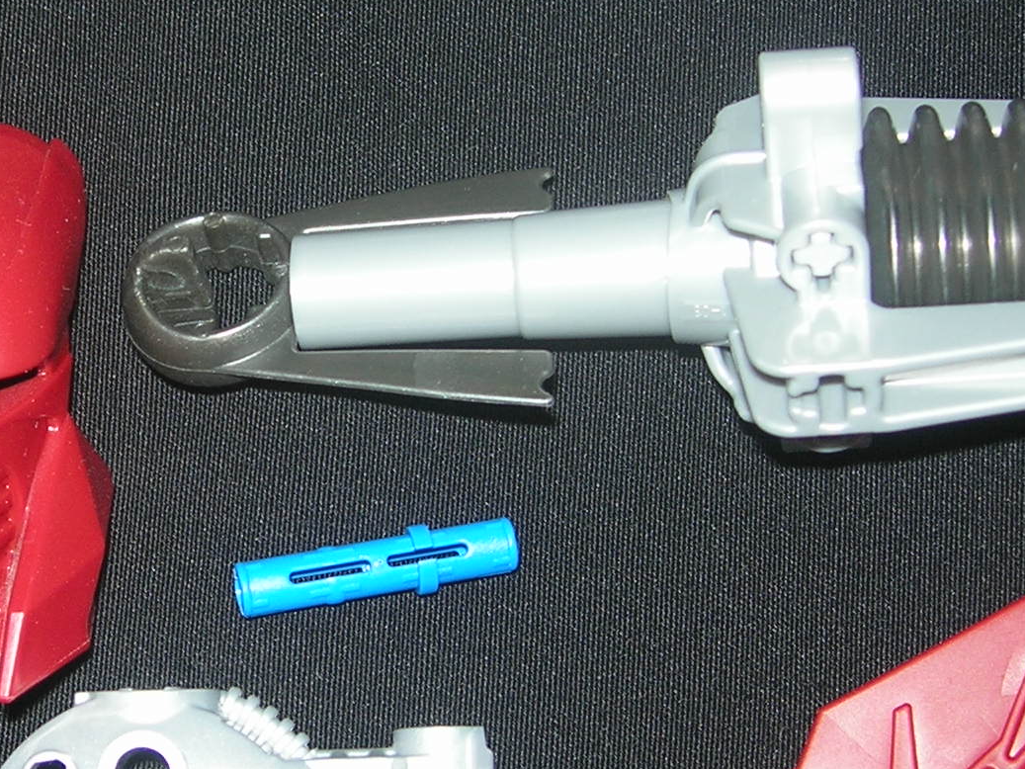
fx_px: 2813
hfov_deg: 20.5
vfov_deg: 15.6
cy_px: 364
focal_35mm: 95
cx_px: 243
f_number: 2.8
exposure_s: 1/60.1
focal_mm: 7.8
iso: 64
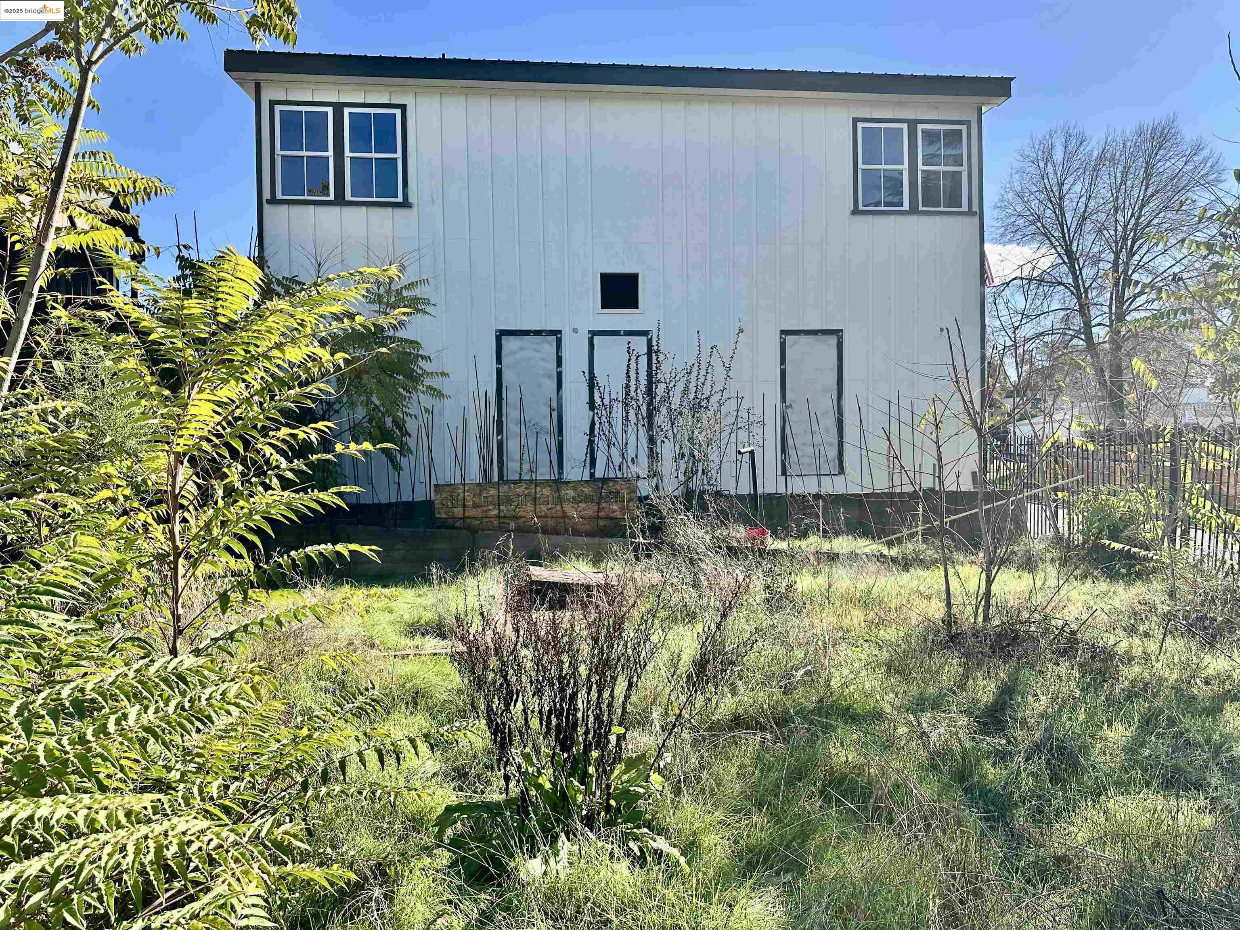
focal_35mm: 24
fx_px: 860
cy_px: 465
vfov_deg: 56.8
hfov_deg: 71.6
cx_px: 620
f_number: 1.78
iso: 80
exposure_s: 1/2110
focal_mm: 6.86
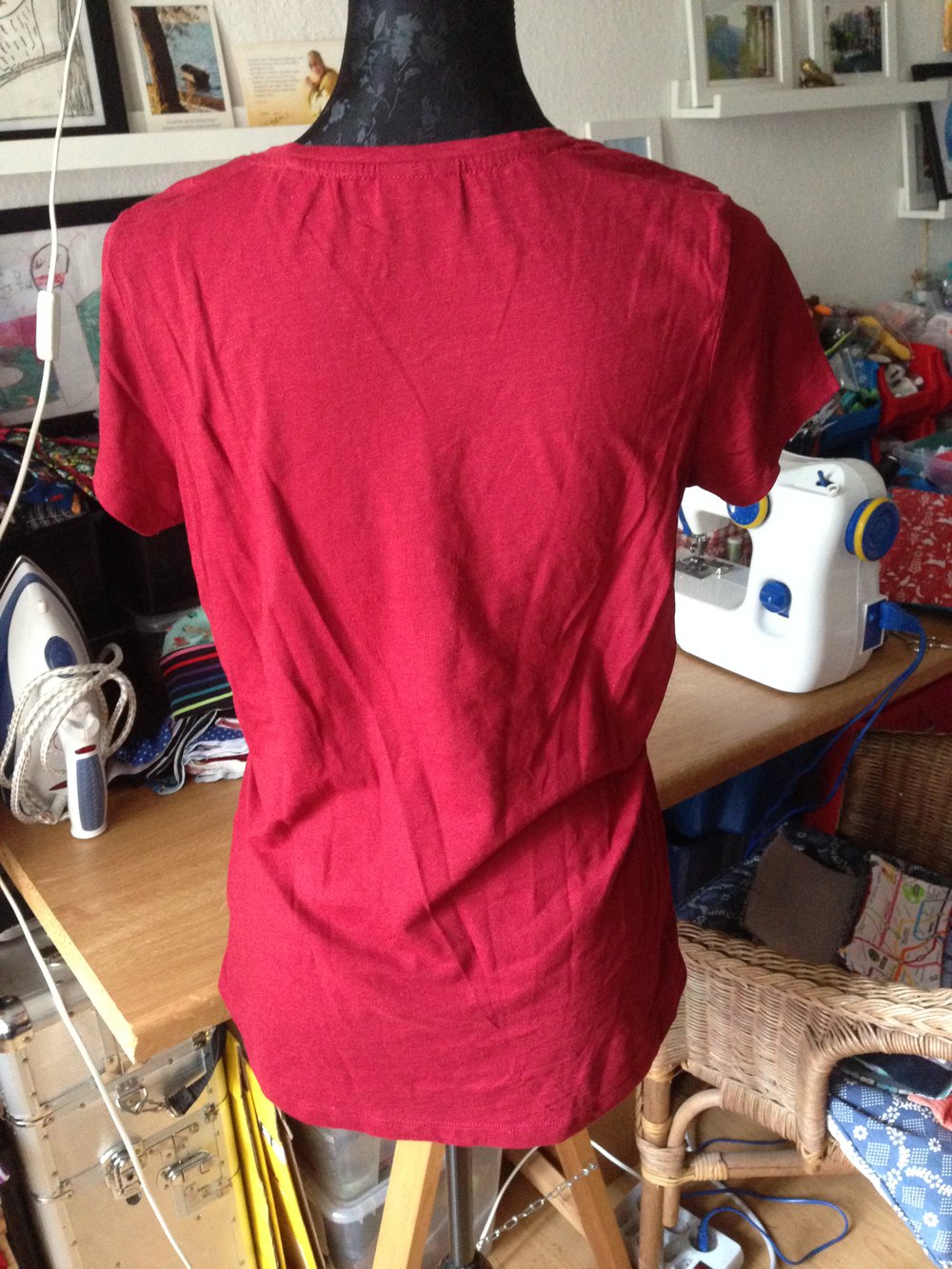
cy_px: 634
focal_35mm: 33
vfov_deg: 55.3
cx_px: 476
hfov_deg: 43.0
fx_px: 1210
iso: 400
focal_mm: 4.12
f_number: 2.4
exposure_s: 1/15
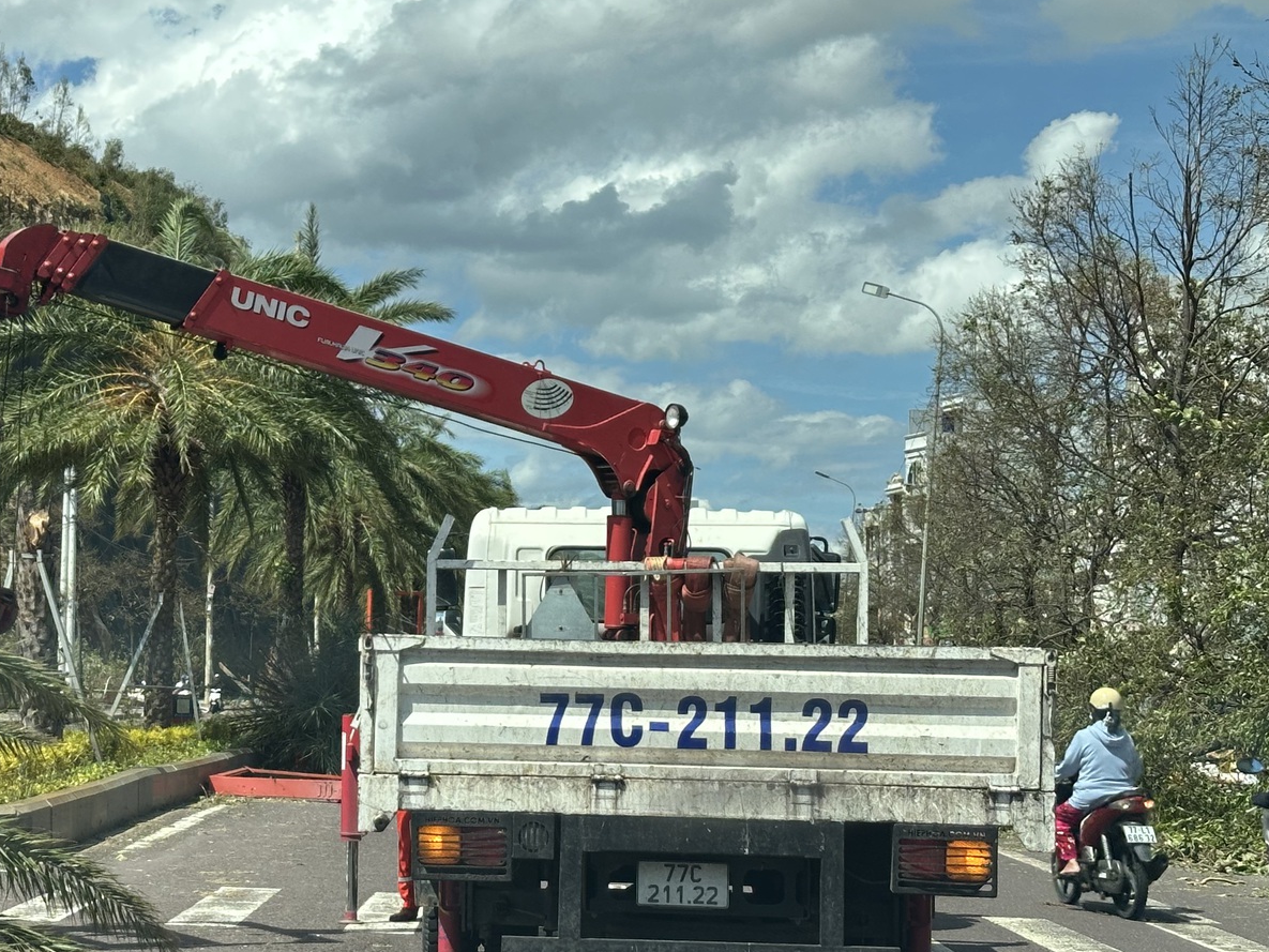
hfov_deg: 23.9
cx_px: 342
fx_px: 2970
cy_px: 509
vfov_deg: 18.2
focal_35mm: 81
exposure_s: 1/1953
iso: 64
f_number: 1.78
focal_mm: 6.86
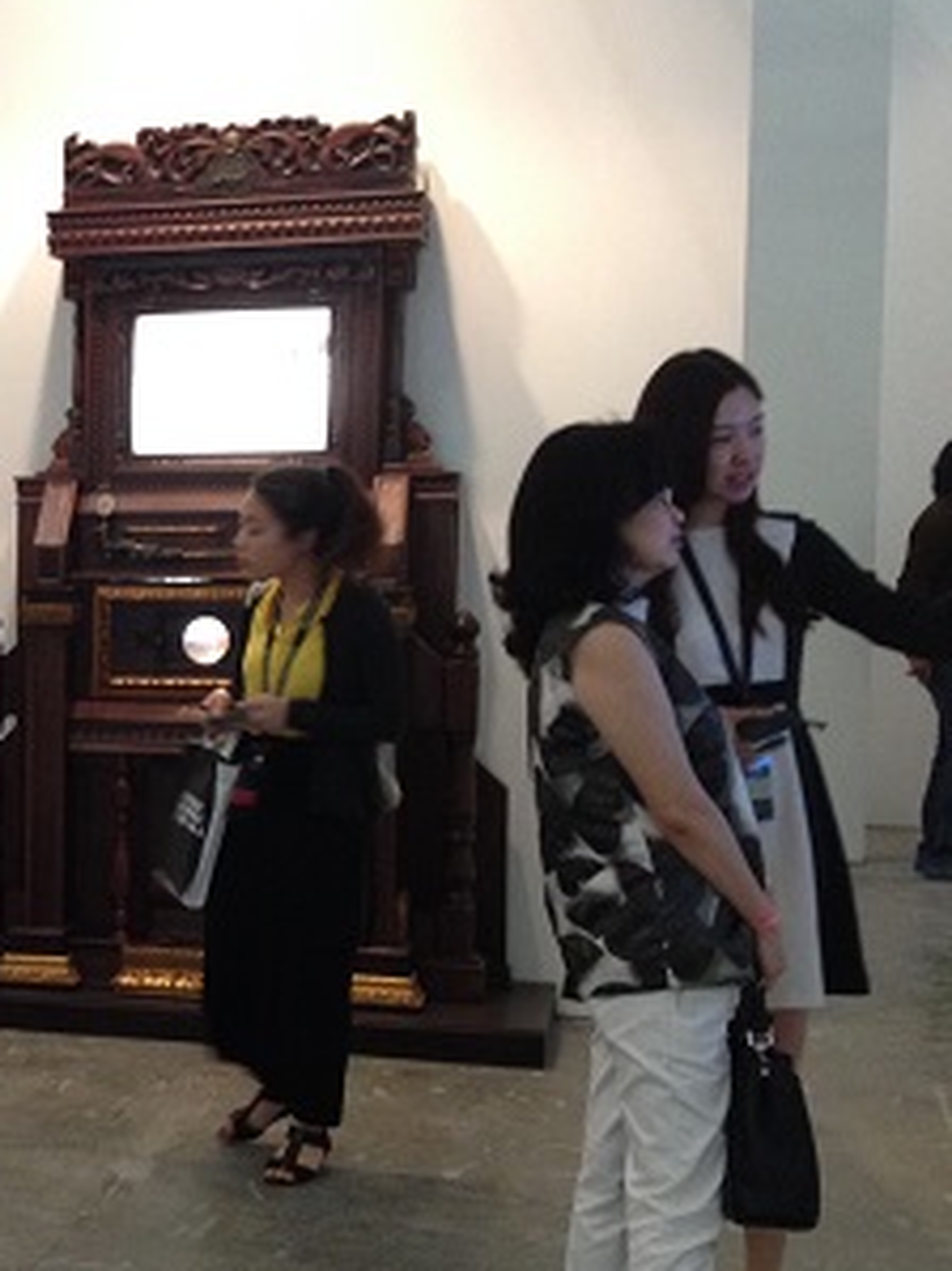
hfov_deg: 18.3
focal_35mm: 75
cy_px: 757
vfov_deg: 26.0
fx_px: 2752
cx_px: -272
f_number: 2.4
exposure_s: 1/20
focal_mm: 4.28
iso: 160
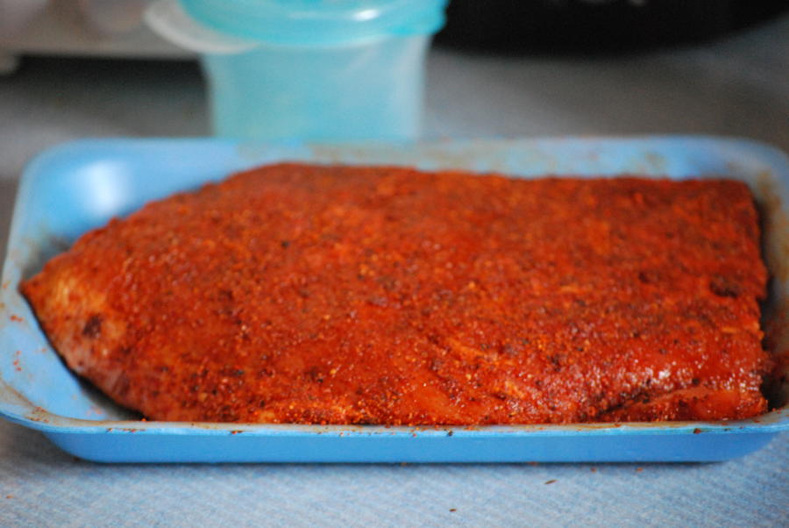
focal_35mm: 147
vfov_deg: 9.4
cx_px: 394
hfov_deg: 13.9
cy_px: 264
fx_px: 3225
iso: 1600
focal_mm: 98
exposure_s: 1/15
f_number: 4.5
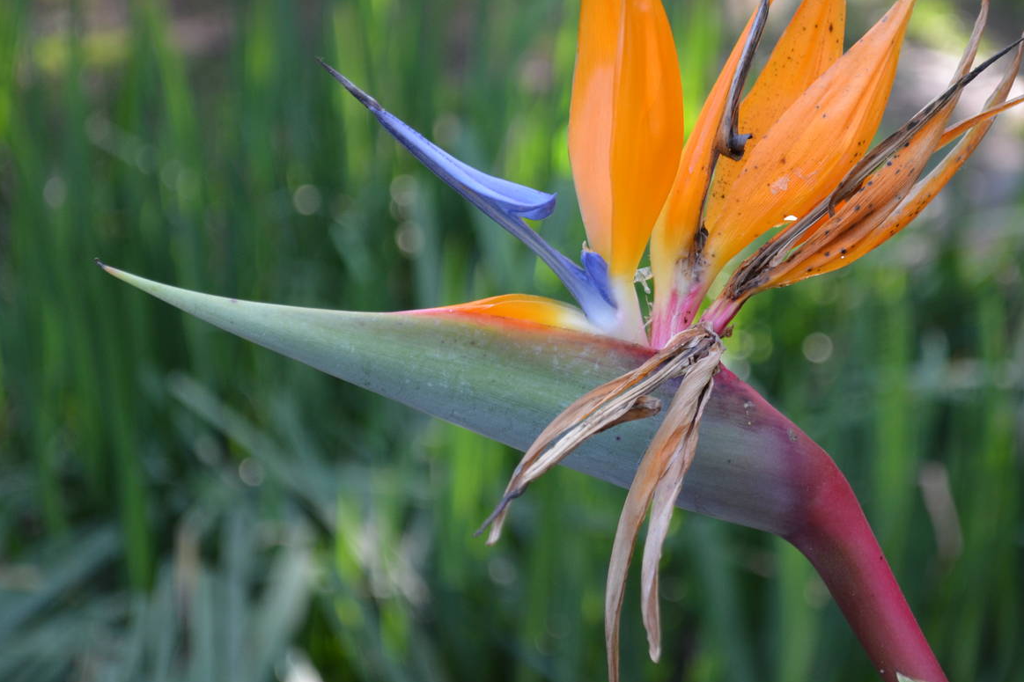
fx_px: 2929
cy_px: 275
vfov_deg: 13.3
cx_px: 674
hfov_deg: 19.8
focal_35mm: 103
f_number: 5.6
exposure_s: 1/100
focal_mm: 50
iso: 400
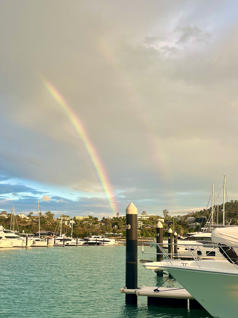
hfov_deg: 53.1
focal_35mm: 26
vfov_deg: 67.3
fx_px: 238
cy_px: 159
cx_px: 119
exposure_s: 1/586
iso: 50
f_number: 1.6
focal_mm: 5.1
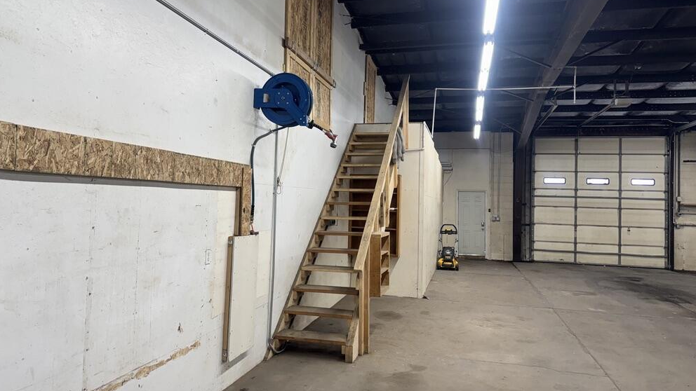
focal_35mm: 27
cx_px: 341
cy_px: 180
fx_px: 498
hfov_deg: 69.9
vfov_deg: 42.9
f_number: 1.78
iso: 160
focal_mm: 6.76
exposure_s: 1/120
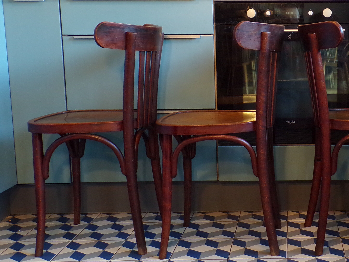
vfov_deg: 26.5
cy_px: 106
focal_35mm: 55
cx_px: 298
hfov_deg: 33.5
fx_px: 555
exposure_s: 1/17
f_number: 3.2
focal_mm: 5.8
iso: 200
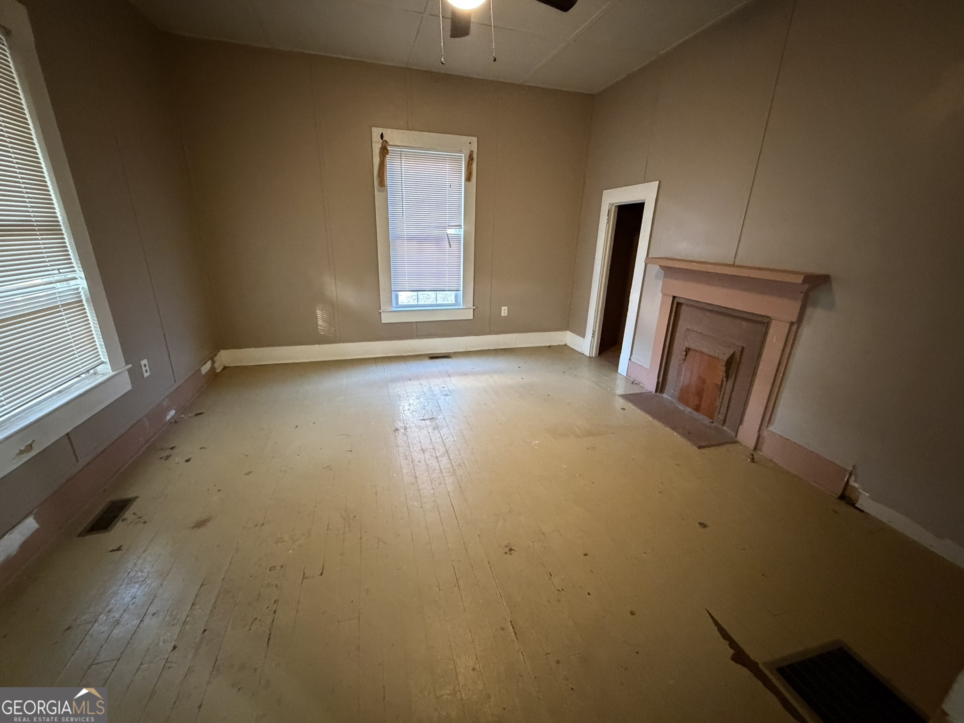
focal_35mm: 14
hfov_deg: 102.1
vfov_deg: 85.7
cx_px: 482
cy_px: 362
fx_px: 390
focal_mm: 2.22
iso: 1000
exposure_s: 1/40
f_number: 2.2
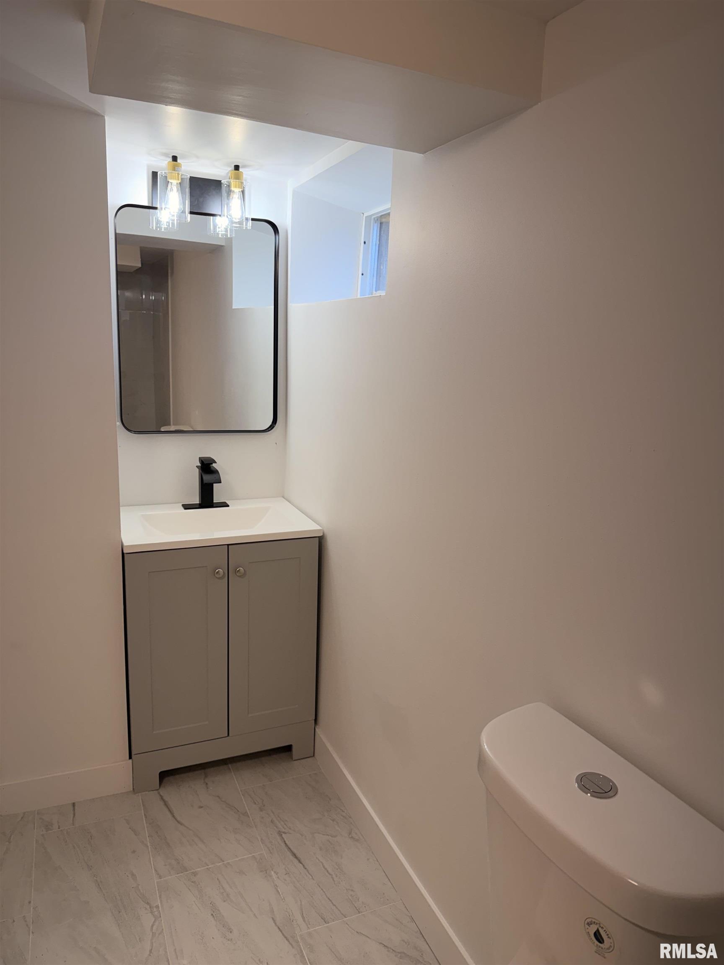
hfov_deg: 56.8
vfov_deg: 71.6
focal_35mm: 24
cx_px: 362
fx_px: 669
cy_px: 482
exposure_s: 1/182
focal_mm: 6.76
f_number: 1.78
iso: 80
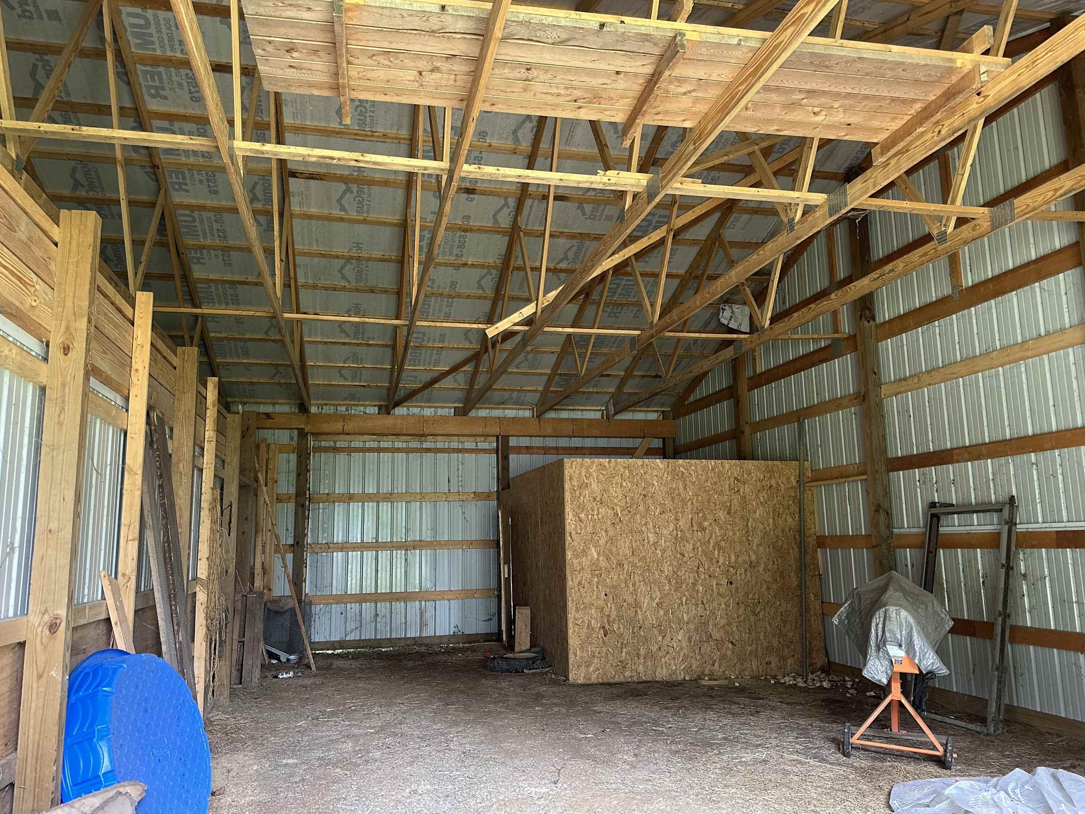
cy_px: 415
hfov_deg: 69.4
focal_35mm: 25
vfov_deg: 54.9
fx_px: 784
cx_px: 523
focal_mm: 6.86
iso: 320
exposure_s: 1/60
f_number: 1.78
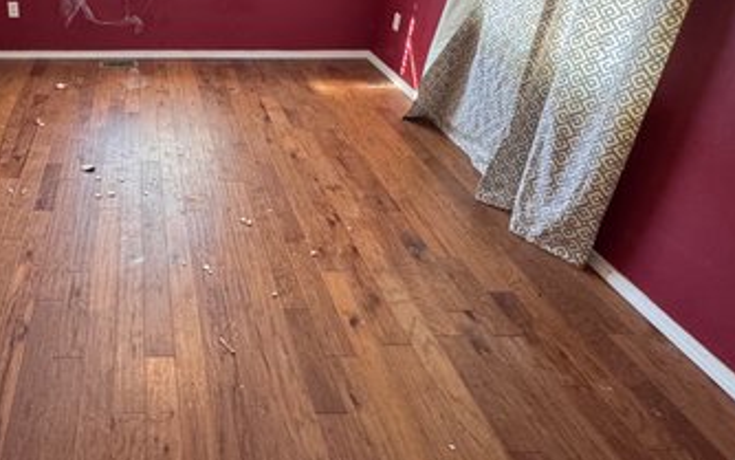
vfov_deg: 42.2
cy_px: 80
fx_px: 561
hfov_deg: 61.0
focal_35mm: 28
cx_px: 146
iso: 500
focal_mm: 2.22
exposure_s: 1/60
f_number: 2.2
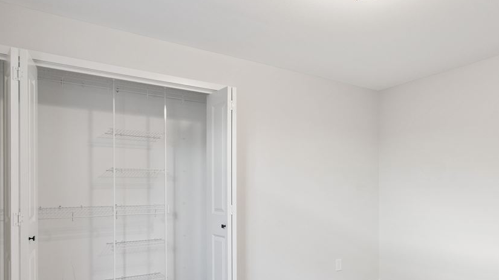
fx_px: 344
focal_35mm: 26
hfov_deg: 70.3
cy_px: 193
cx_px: 324
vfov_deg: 43.6
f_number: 8
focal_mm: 16
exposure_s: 1/6
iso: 400
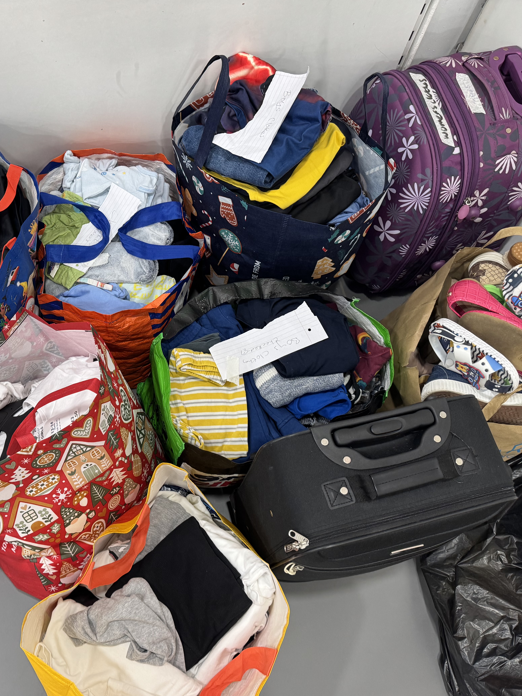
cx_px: 147
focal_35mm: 33
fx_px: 663
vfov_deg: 55.3
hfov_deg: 42.0
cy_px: 358
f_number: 1.78
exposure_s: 1/100
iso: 200
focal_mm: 6.76
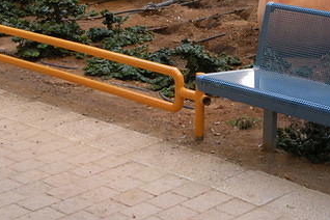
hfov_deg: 22.7
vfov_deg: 15.2
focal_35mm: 88
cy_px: -3
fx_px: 807
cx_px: 275
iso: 120
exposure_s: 1/61.3
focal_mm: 7.4
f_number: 3.2
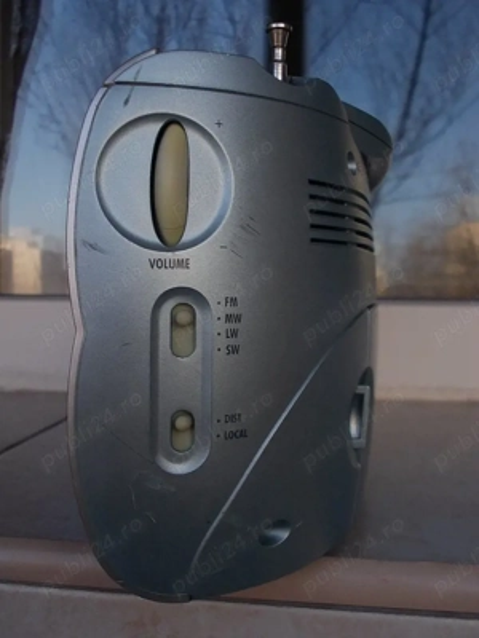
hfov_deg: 37.7
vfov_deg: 49.0
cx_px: 240
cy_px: 319
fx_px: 701
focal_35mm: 38
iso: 80
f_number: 3.1
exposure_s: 1/160
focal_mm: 5.3
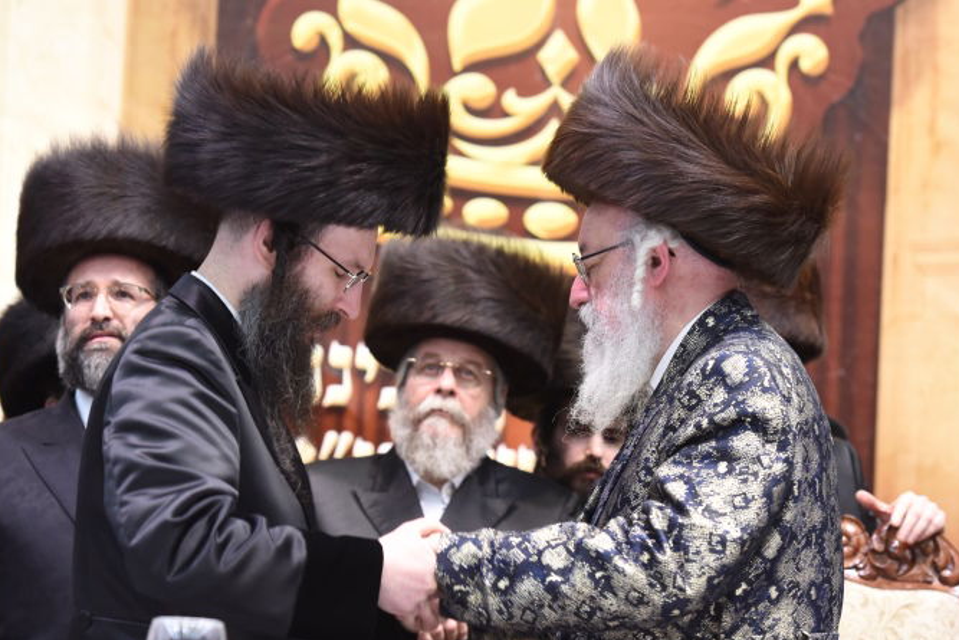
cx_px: 449
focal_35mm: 169
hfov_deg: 12.2
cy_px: 445
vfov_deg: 8.1
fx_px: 4503
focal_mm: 110
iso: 2000
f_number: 4.5
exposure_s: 1/125
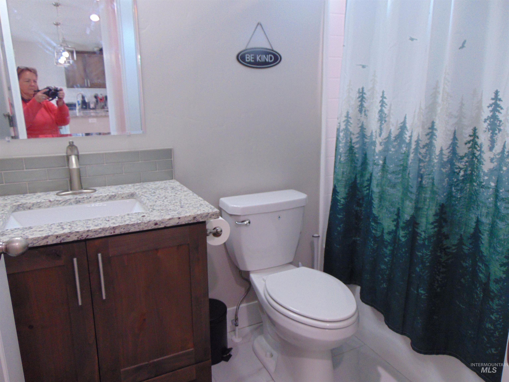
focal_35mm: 25
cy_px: 191
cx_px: 254
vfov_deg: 54.9
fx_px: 368
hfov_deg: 69.4
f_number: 3
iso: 200
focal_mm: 4.5
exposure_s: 1/30
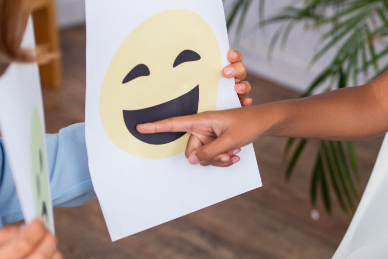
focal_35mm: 159
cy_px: 68
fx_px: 1714
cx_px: 370
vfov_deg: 8.6
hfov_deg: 12.8
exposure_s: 1/200
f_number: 3.5
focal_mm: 70
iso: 125
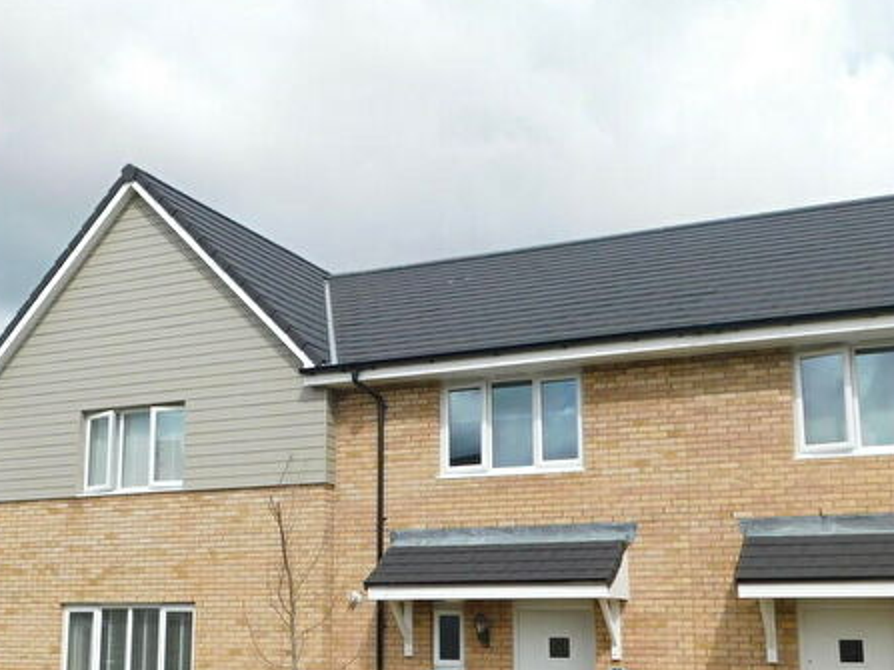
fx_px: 1214
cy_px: 401
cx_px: 352
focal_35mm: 47
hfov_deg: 40.2
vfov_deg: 30.8
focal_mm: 5.3
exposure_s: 1/1250
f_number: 3.2
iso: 125
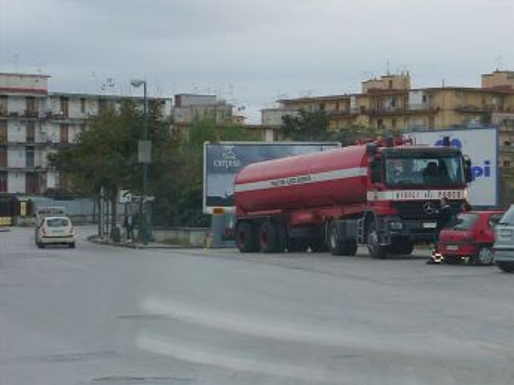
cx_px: 257
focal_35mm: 98
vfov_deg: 15.1
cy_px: 192
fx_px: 1454
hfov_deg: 20.0
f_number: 3.5
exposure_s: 1/30
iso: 80
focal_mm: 16.1
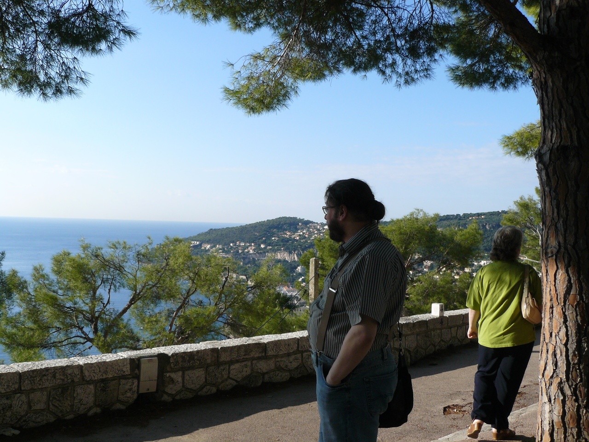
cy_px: 221
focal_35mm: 36
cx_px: 294
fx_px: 613
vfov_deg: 39.7
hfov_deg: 51.4
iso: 100
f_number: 5.6
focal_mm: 6
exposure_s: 1/320
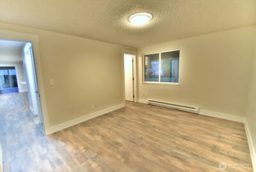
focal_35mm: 15
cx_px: 128
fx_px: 107
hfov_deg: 100.3
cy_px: 86
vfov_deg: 77.5
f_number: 5
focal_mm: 10
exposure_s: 1/15
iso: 800
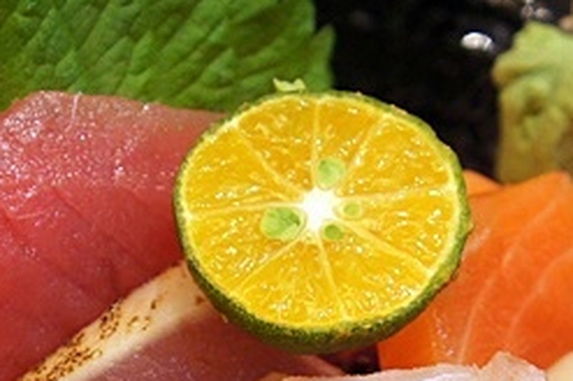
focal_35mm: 164
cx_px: 322
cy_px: 424
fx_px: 2607
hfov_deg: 12.5
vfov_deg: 8.3
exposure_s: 1/50
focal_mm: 30
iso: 1000
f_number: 4
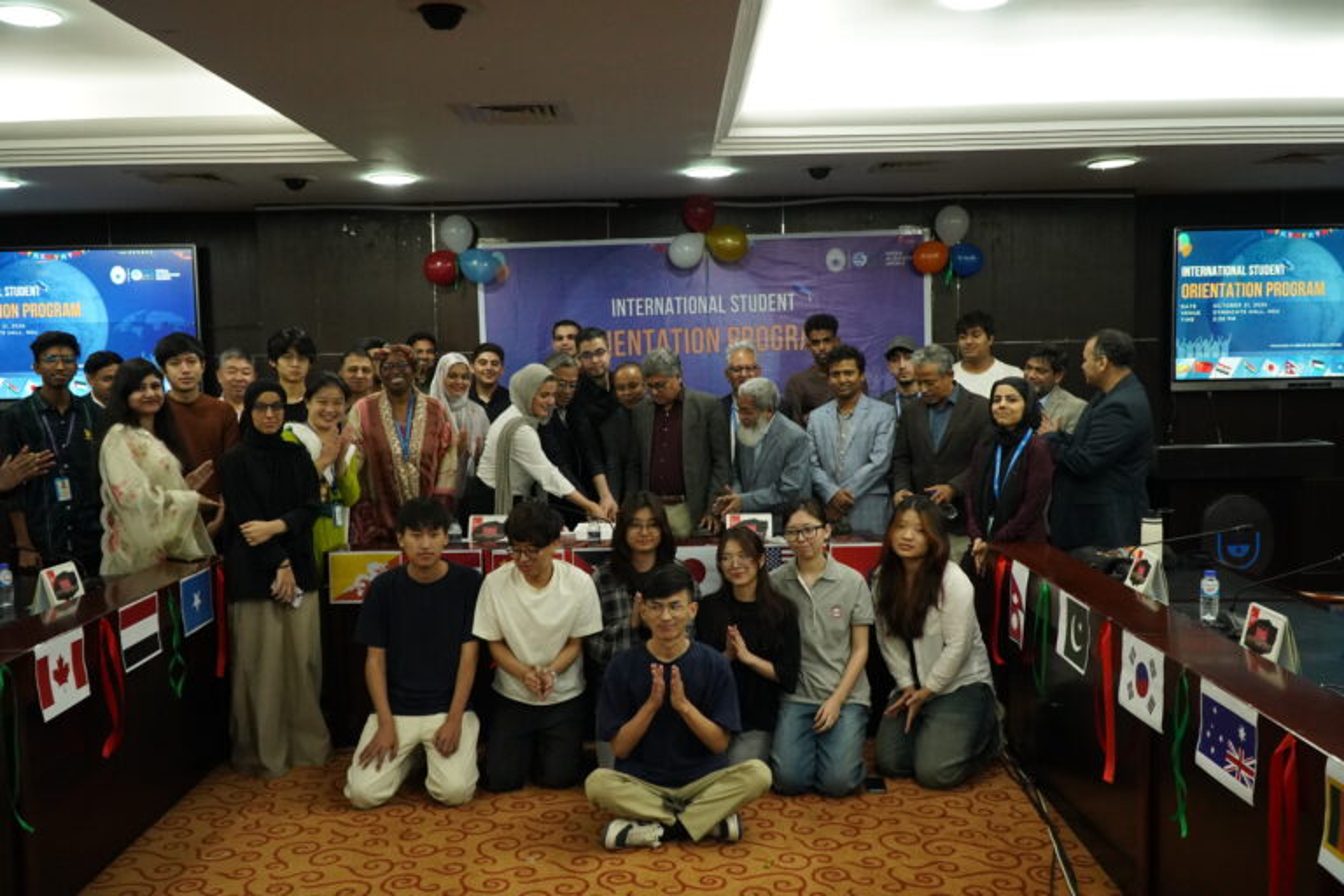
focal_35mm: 30
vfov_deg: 43.6
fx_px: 1120
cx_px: 672
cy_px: 448
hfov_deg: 61.9
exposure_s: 1/160
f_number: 4
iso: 2500
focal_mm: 20
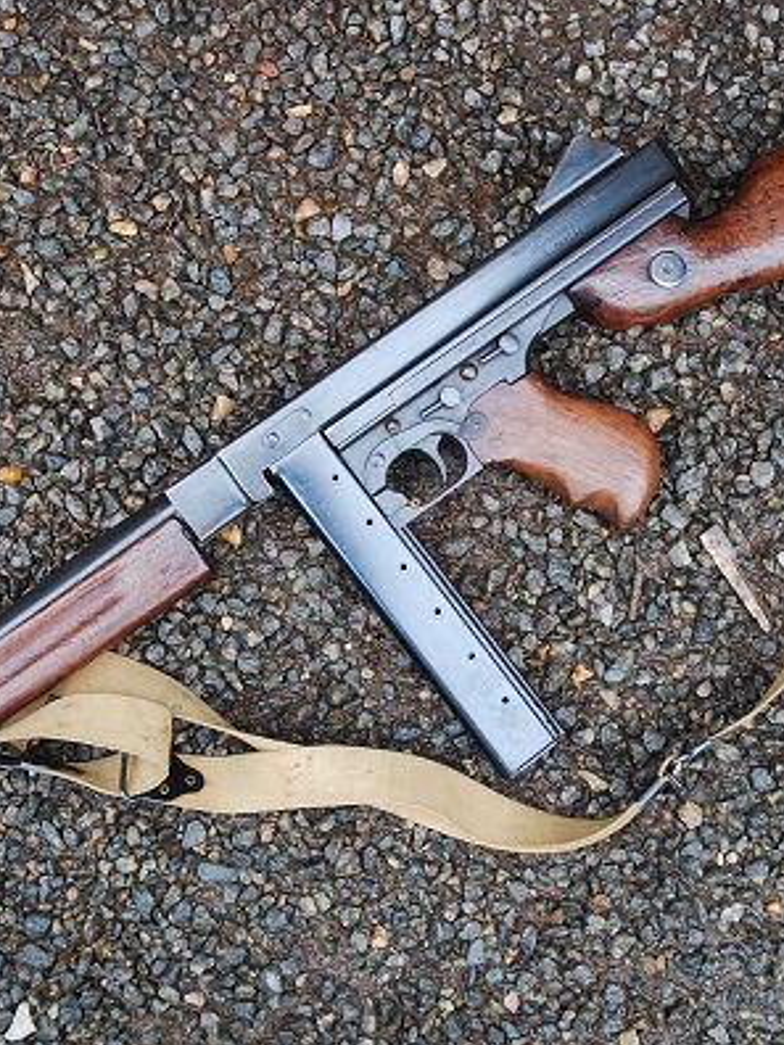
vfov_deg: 35.1
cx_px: 407
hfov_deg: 26.7
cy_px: 521
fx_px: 1653
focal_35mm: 55
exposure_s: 1/80
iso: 200
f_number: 4.5
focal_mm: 25
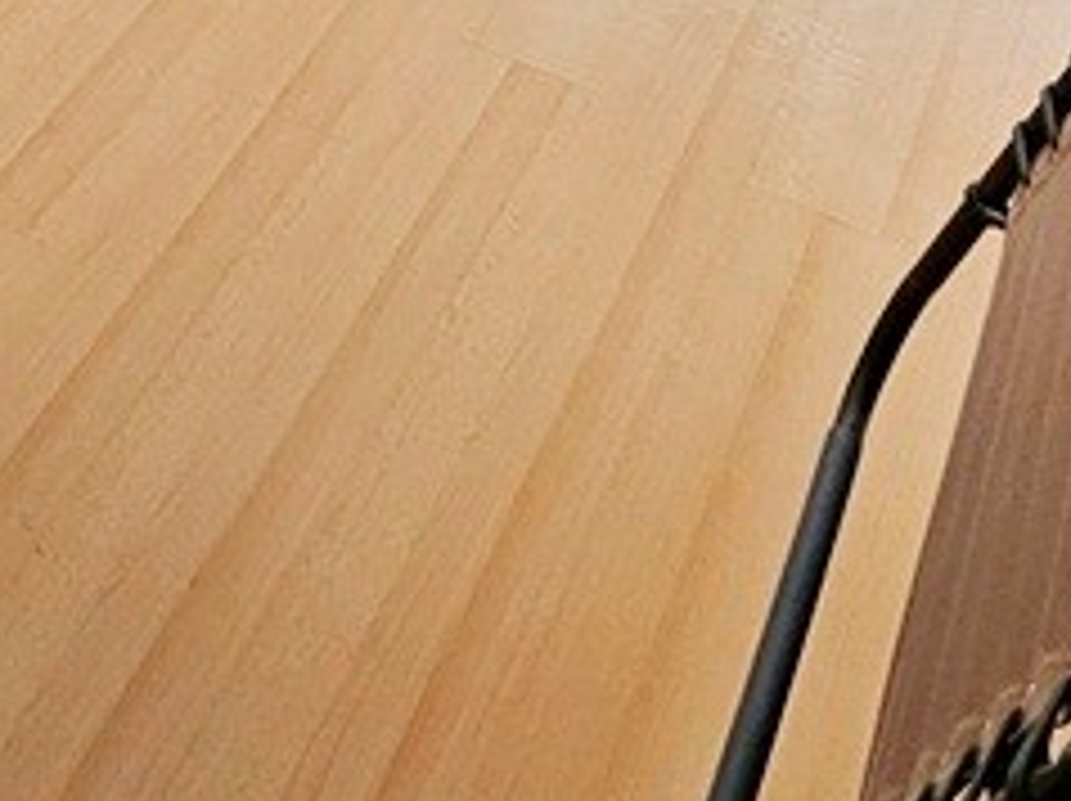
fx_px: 1731
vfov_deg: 18.9
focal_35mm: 56
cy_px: -702
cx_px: 423
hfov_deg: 34.3
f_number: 2.2
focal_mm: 1.7
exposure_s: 1/50
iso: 125
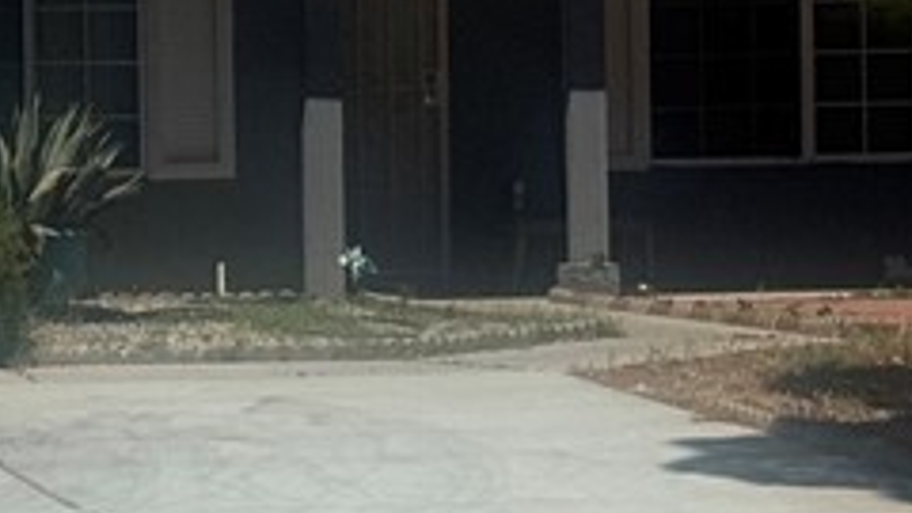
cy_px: 255
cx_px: -460
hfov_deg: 9.4
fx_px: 5393
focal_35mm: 223
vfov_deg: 5.4
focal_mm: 6.76
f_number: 1.78
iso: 80
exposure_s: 1/12500
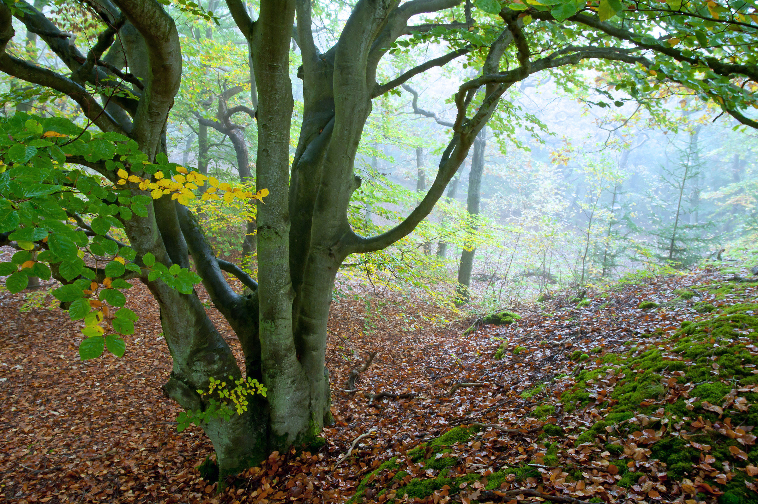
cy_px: 252
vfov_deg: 50.3
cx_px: 379
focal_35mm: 26
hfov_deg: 70.5
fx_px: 536
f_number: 14
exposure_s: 2
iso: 200
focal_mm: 17
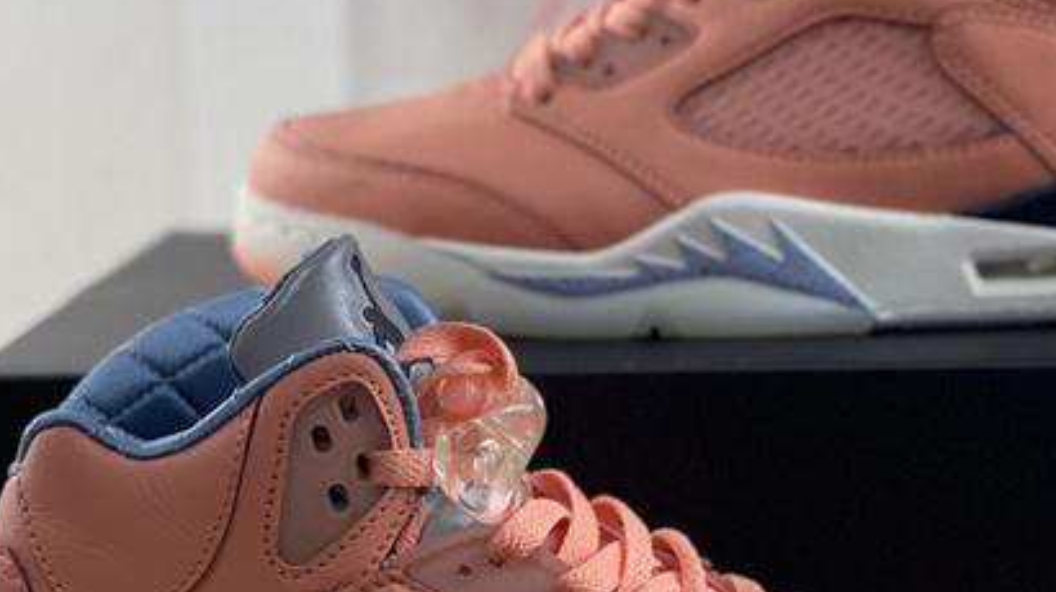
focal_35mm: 126
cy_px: 411
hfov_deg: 17.0
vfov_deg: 9.6
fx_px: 3526
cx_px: 675
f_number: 2.2
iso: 160
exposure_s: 1/100
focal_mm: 7.5
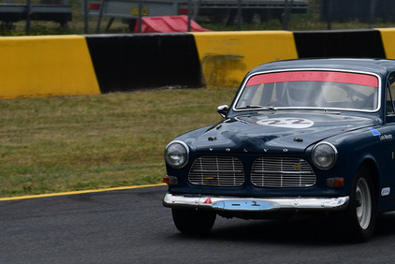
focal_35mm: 384
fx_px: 4216
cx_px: 275
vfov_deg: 3.6
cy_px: 100
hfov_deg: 5.4
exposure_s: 1/800
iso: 400
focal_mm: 135
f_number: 8
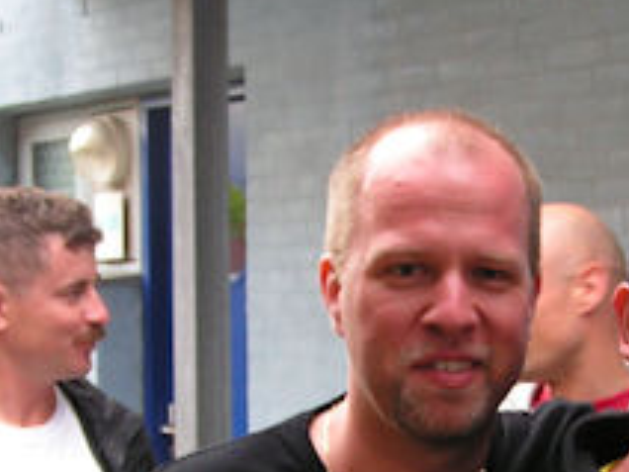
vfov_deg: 12.1
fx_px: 2217
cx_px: 487
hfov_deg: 16.1
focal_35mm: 122
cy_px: 411
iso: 50
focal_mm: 6.3
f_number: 2.8
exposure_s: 1/40
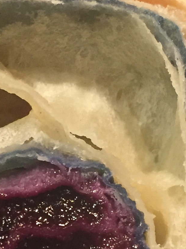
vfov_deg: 16.9
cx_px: 28
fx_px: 824
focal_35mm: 115
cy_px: 218
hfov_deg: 12.8
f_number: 2.2
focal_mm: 4.15
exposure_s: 1/30
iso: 160
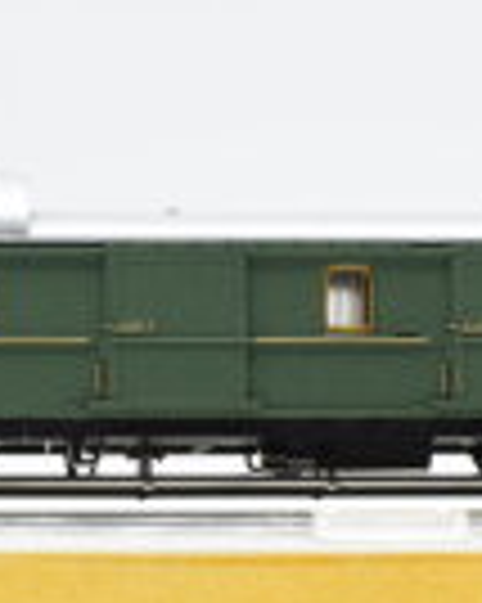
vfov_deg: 8.7
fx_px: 3947
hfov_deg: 7.0
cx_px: 239
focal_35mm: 221
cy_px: 520
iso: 640
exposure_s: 1/200
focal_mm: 35
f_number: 8
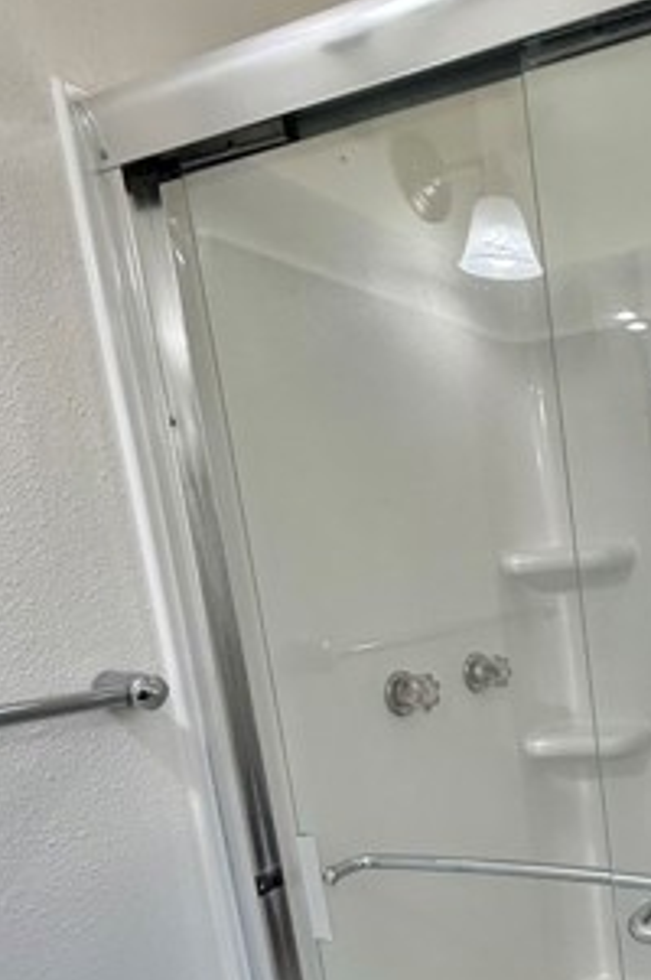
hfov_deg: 35.8
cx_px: 723
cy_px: 707
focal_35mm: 31
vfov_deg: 57.9
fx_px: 843
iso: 160
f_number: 2.2
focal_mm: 2.22
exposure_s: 1/120
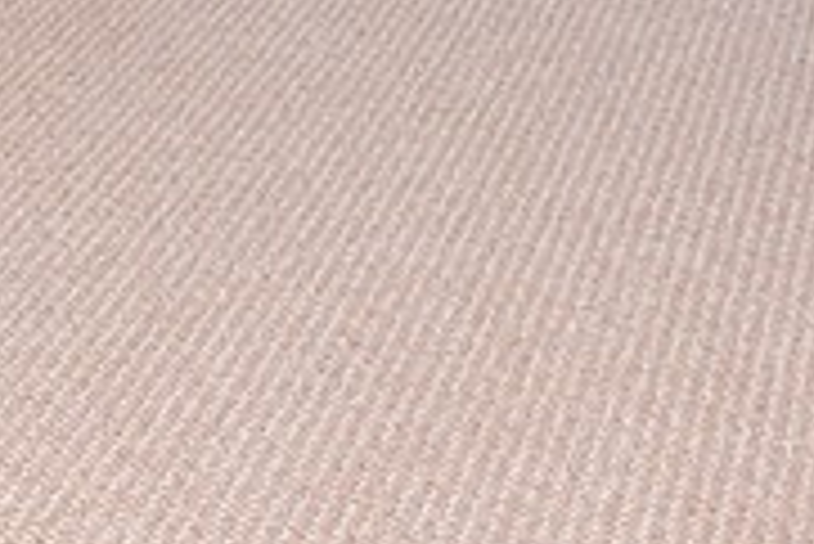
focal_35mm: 96
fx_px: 2172
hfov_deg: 20.5
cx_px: -9
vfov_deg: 10.8
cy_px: -971
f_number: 6.3
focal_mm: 16
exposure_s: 1/25
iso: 320
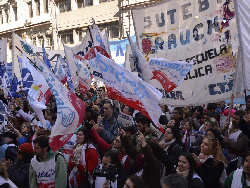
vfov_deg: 46.8
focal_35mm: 30
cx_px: 110
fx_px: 217
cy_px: 95
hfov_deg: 59.8
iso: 400
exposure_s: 1/500
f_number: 5.6
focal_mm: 18
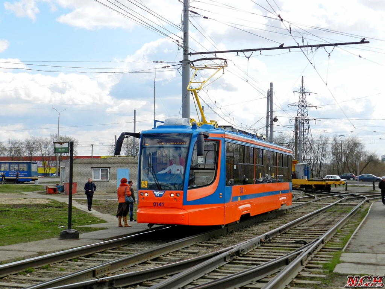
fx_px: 589
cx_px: 192
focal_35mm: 53
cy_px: 144
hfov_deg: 36.2
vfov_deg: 27.5
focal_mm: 9.4
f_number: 4.4
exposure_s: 1/800
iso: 160
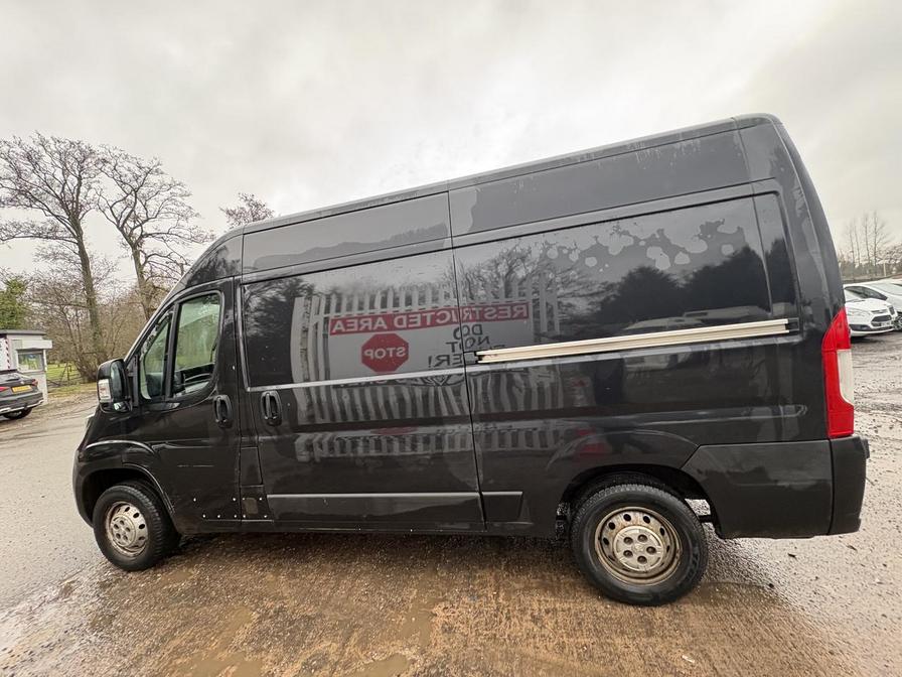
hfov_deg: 102.1
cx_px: 451
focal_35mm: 14
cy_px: 338
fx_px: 365
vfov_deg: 85.7
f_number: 2.2
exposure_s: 1/88
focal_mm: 2.22
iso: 250
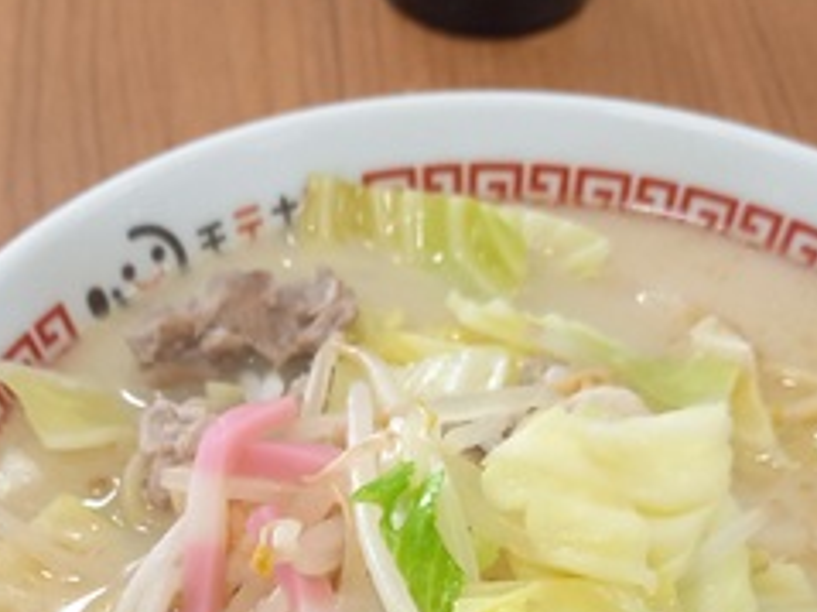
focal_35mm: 67
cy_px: 718
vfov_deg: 20.6
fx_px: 1581
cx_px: 390
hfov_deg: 29.0
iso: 125
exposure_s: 1/60
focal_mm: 4.65
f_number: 1.8
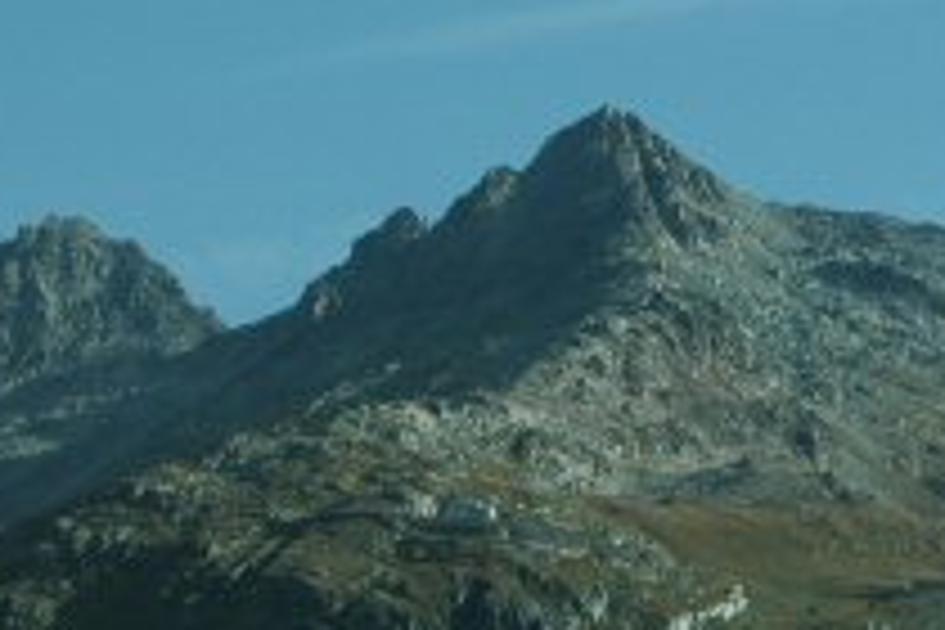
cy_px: 630
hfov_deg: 9.6
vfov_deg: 6.4
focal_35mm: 214
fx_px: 5617
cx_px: 698
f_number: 8
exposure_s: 1/400
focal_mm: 60
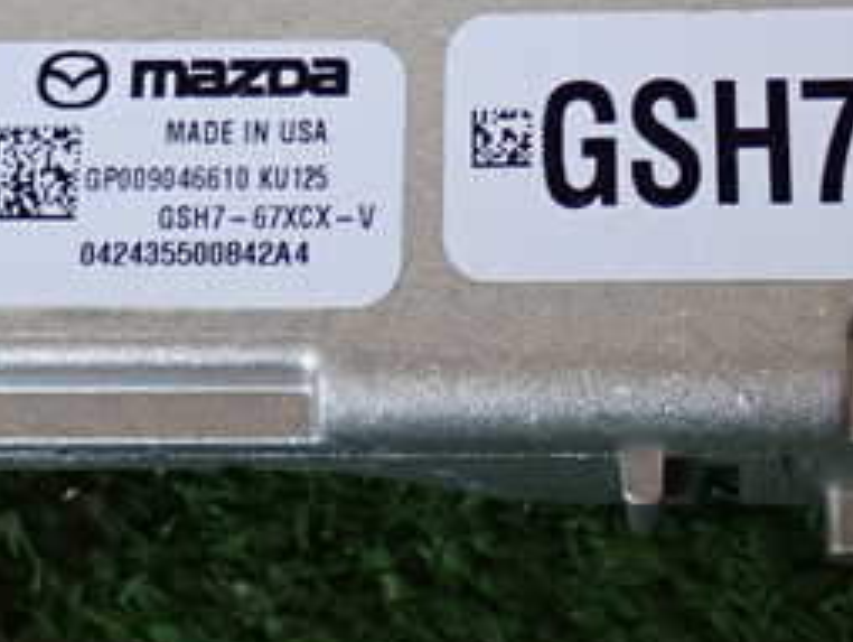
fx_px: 2738
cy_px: 50
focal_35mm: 111
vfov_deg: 13.2
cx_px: 376
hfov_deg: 17.7
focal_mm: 8.4
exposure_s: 1/50
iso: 400
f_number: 3.1
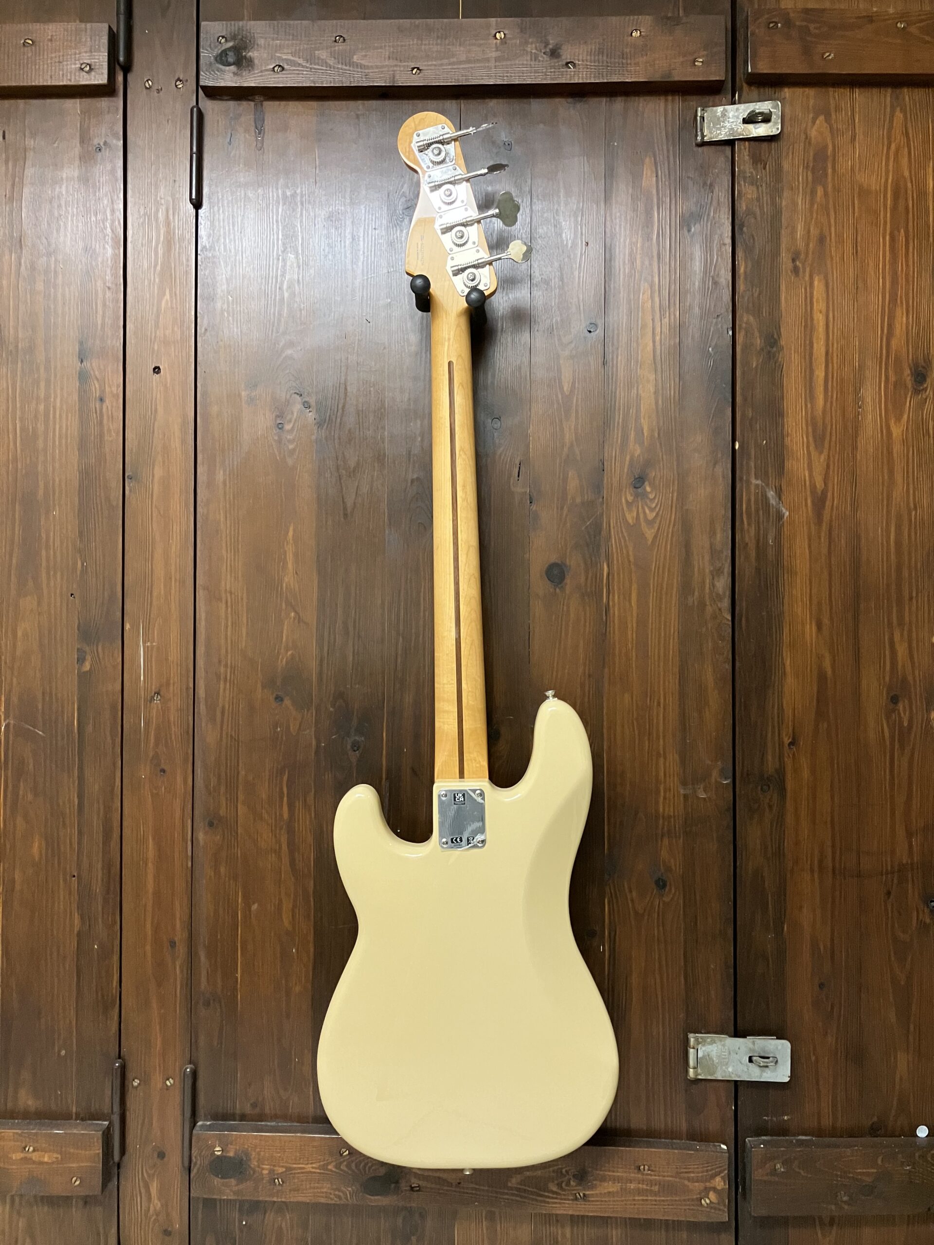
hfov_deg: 49.7
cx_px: 467
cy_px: 622
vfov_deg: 63.4
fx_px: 1007
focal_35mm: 28
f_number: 1.8
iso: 320
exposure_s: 1/55
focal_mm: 3.99
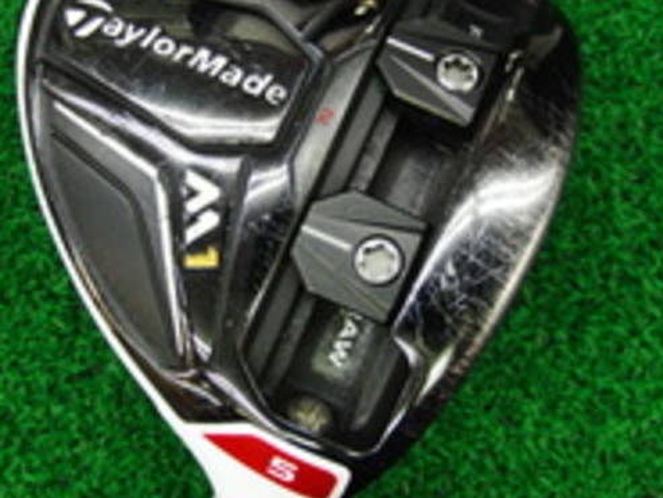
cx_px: 312
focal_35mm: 48
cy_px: 194
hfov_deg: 39.6
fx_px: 920
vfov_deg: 30.2
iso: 400
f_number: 3.6
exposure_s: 1/50
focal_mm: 6.42
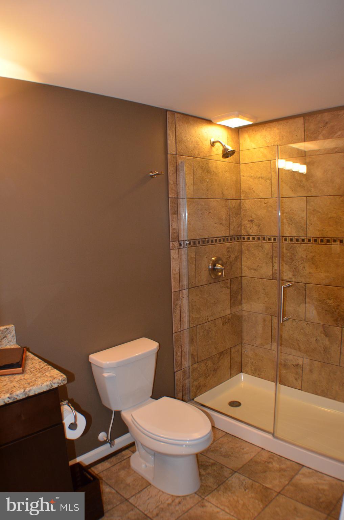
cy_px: 260
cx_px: 172
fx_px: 475
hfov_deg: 39.8
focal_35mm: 33
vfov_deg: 57.3
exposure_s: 1/60
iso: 1000
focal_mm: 22
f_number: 3.8
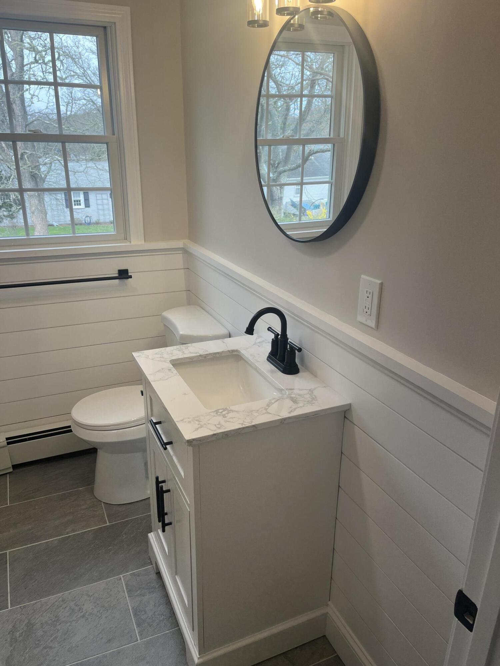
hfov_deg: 53.1
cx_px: 250
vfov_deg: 67.3
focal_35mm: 26
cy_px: 333
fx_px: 501
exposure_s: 1/163
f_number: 1.6
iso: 40
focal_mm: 5.1
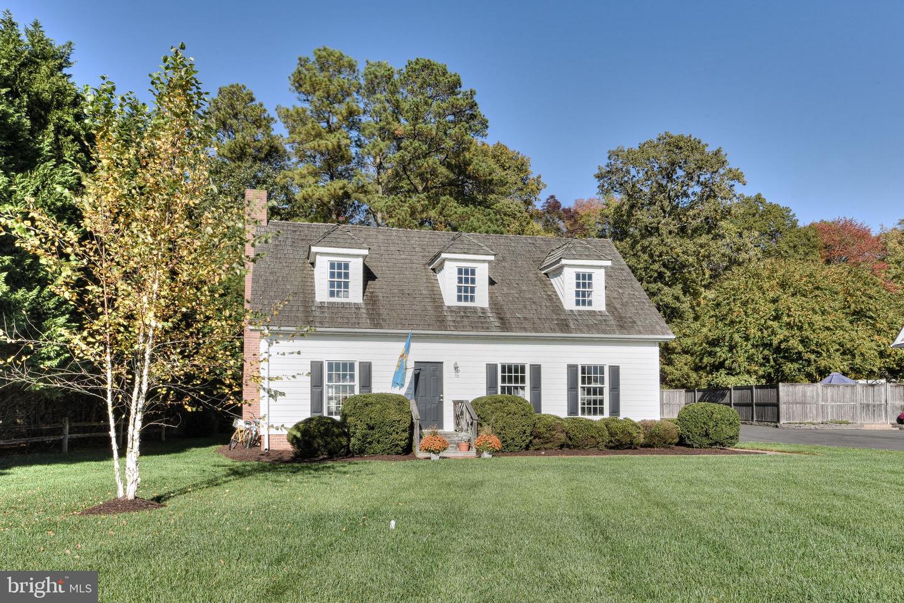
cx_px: 452
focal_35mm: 23
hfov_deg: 76.1
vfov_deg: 55.1
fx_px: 578
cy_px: 302
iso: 100
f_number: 22
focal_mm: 23
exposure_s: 1/30
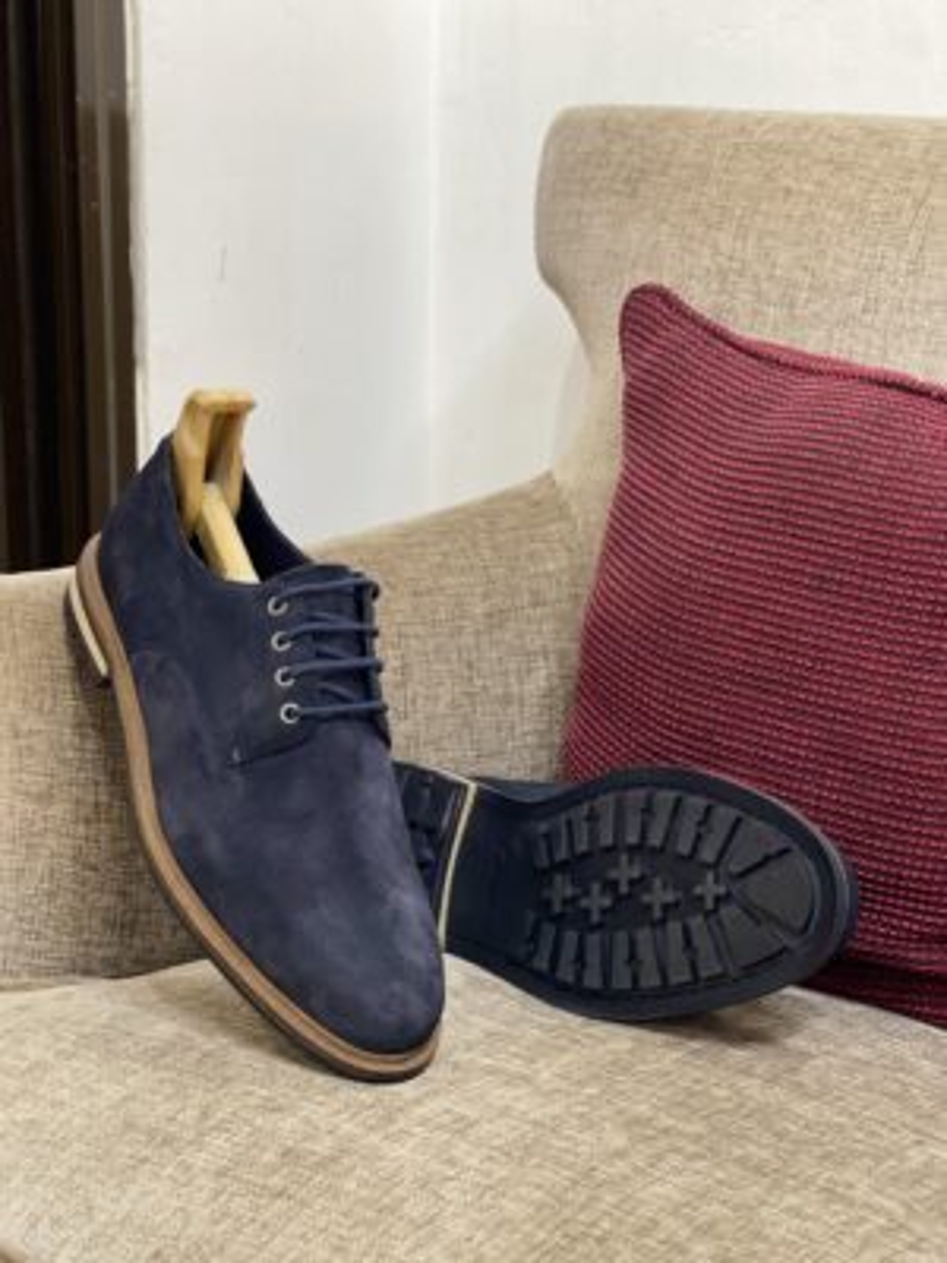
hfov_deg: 22.9
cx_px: 474
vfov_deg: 30.3
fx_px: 2334
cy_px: 632
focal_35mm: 64
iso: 200
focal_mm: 7.5
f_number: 2.2
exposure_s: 1/40
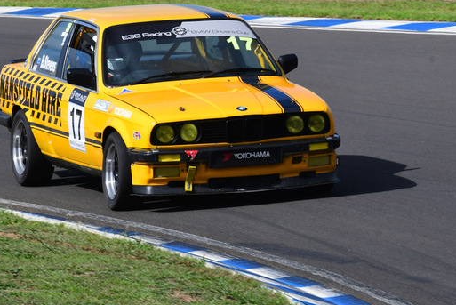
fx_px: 11853
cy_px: 73
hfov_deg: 2.2
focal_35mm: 935
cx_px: 247
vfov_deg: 1.5
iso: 400
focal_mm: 400
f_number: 13
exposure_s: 1/640
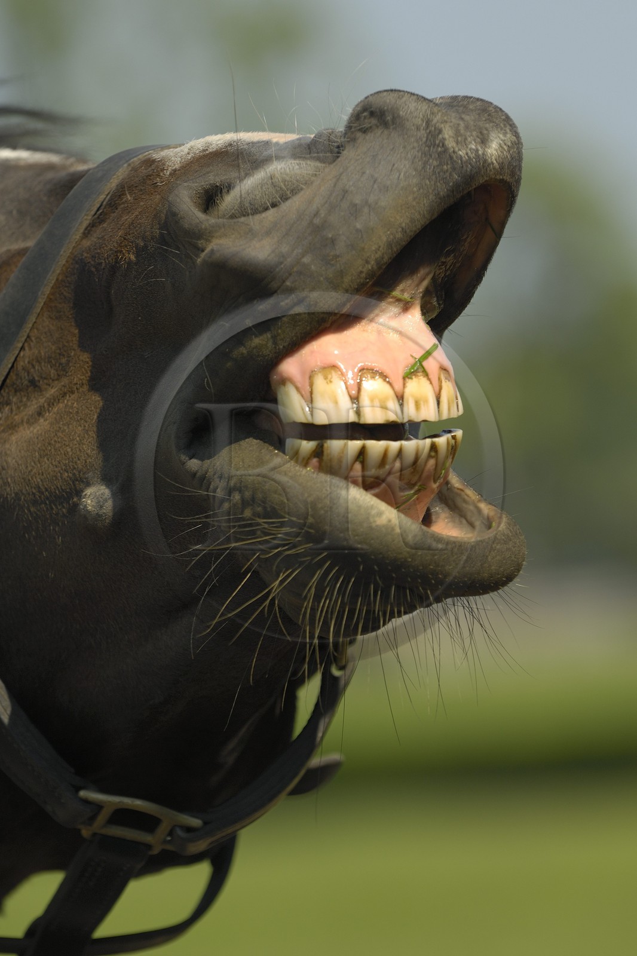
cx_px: 318
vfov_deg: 7.2
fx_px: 7567
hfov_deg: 4.8
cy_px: 478
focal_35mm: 285
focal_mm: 190
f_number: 5.6
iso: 100
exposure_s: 1/500
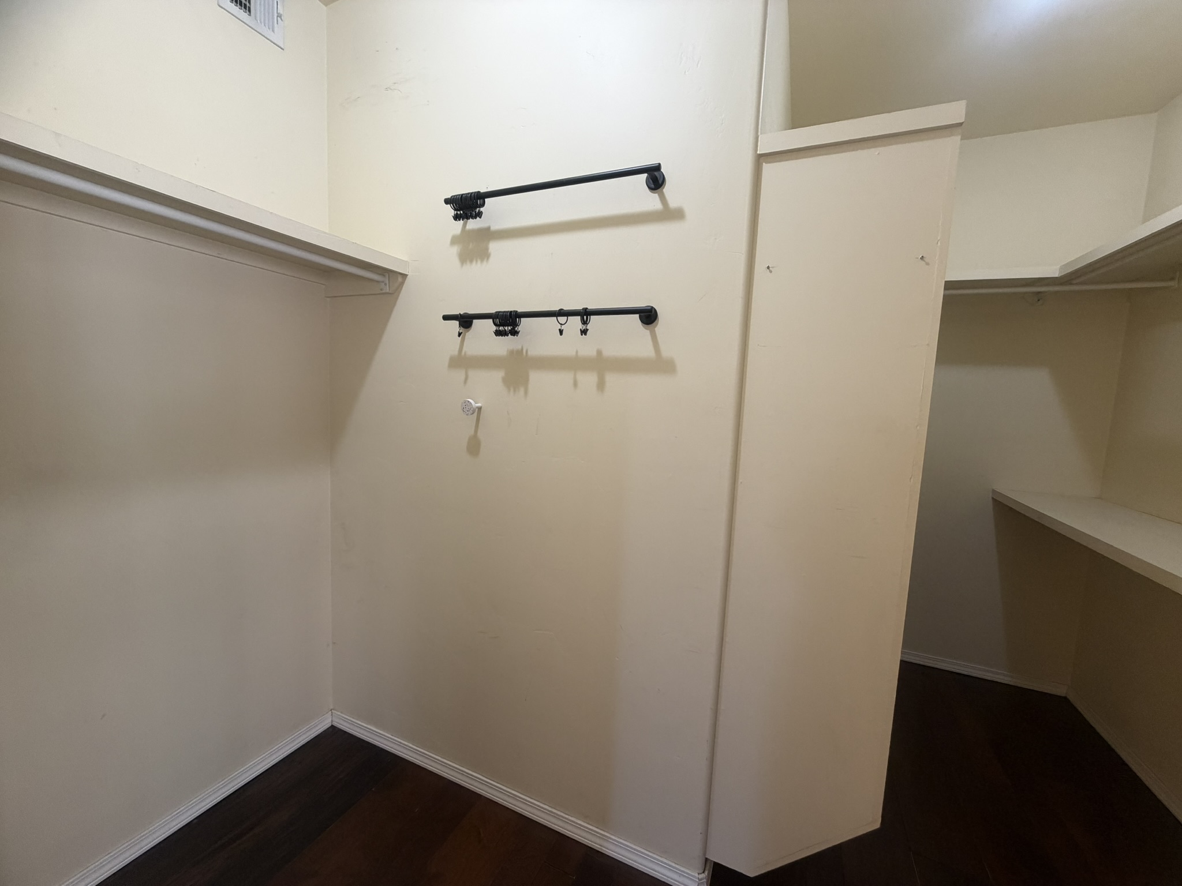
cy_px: 443
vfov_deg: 85.7
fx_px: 478
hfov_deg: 102.1
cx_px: 591
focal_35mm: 14
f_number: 2.2
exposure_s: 1/60
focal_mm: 2.22
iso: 160
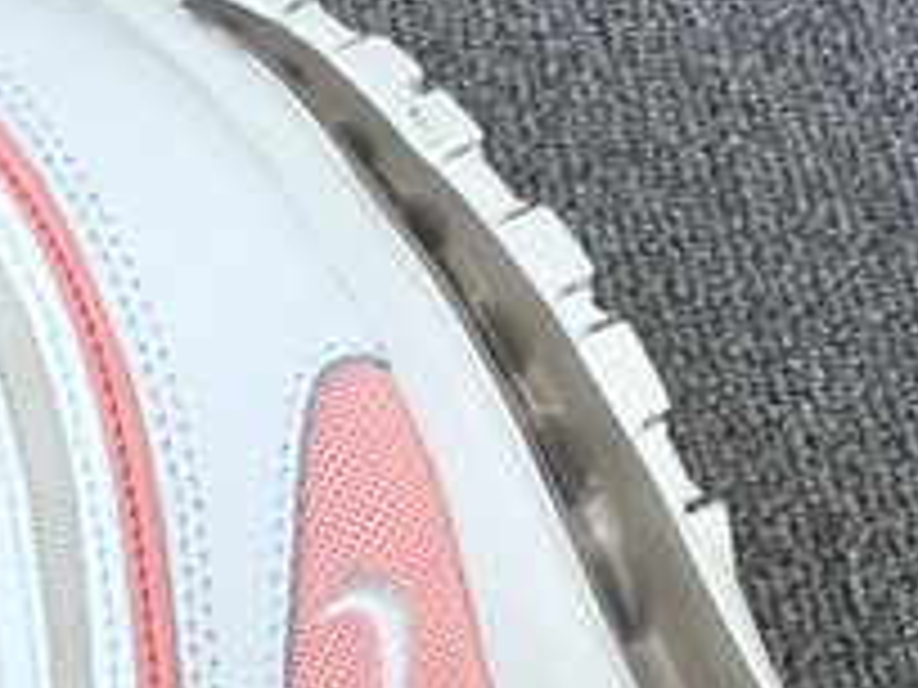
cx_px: -248
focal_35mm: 137
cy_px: 848
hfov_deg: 13.9
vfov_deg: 10.6
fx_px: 3633
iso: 25
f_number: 2.4
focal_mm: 3.3
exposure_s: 1/141
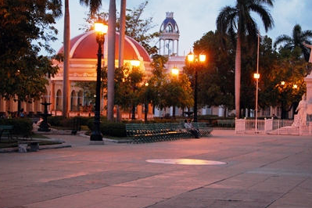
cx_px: 158
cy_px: 102
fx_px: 802
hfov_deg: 22.0
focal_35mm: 93
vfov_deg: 14.8
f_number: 4
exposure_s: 1/25
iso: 800
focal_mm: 55
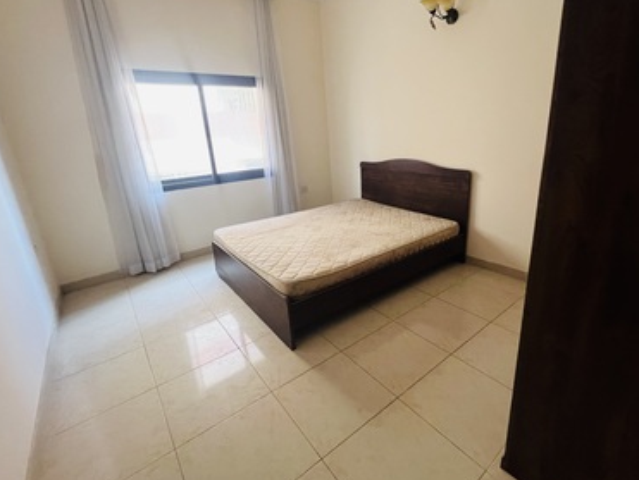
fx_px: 296
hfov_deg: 94.2
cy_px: 219
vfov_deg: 78.0
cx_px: 347
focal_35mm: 16
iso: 400
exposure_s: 1/60
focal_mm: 1.57
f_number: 1.8
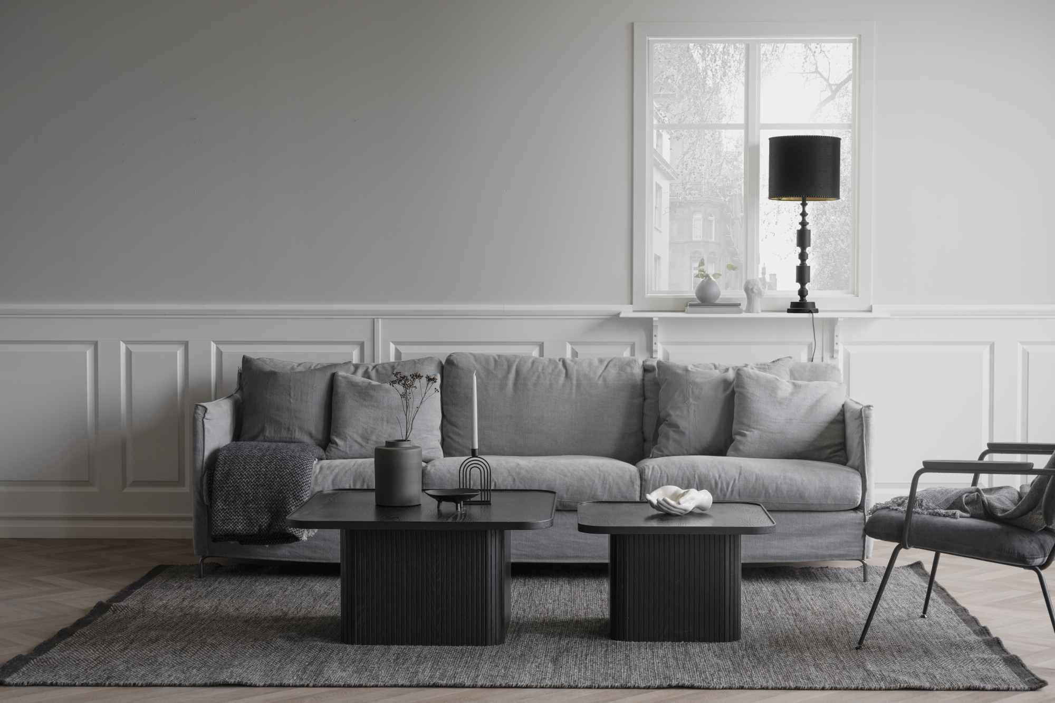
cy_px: 352
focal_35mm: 61
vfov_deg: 22.3
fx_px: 1787
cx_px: 528
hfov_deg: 32.9
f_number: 8
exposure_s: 1/1.25
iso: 250
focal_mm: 61
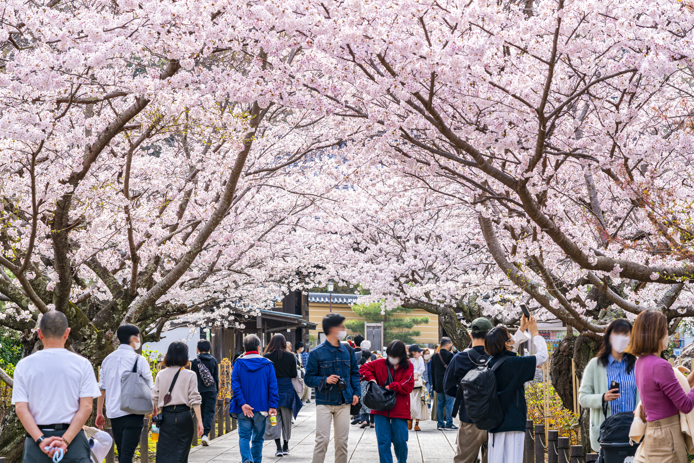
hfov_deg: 19.5
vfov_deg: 13.0
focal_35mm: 105
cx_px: 347
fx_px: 2024
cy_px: 232
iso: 100
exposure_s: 1/80
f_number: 8
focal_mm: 105
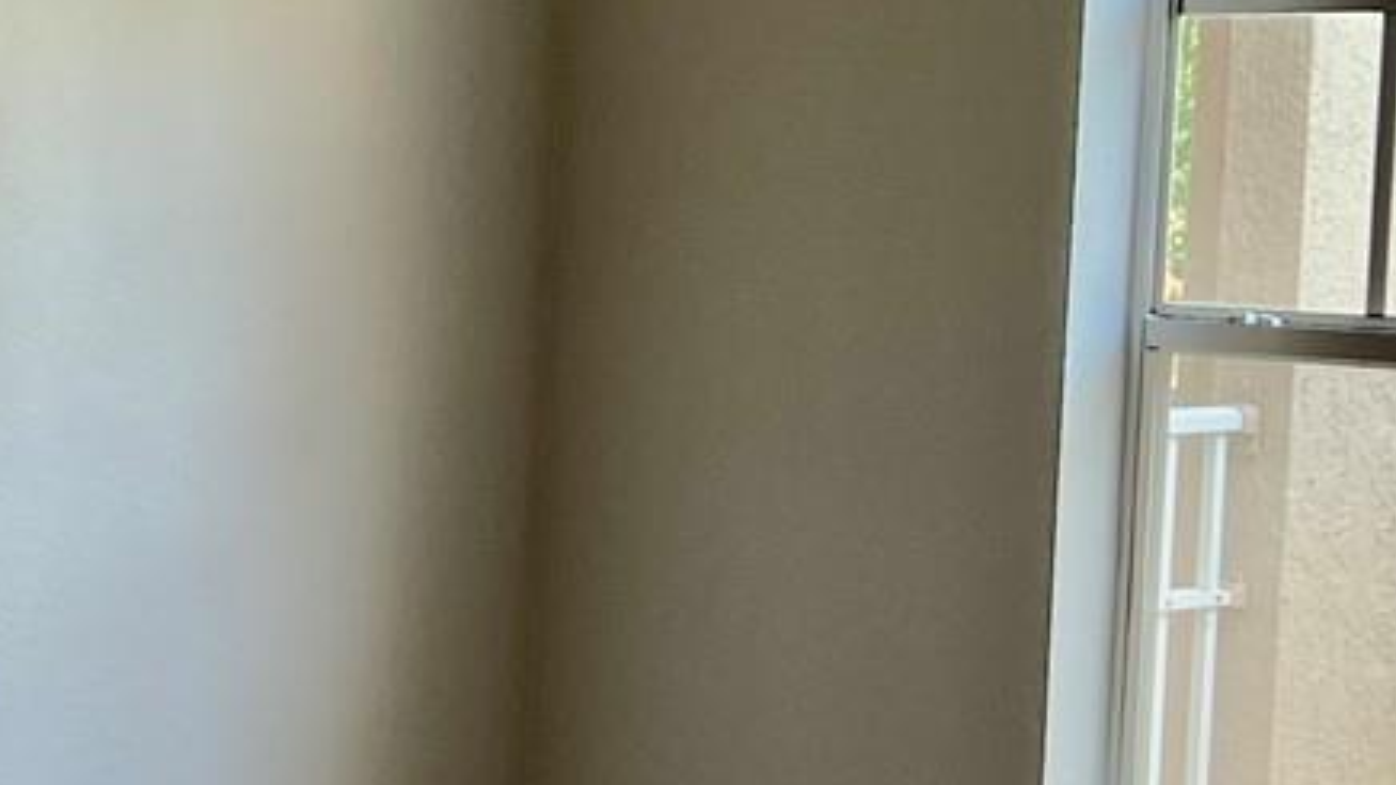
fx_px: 3849
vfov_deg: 11.6
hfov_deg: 20.0
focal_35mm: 104
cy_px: 532
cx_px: 64
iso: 100
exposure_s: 1/111
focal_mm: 5.7
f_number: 1.5
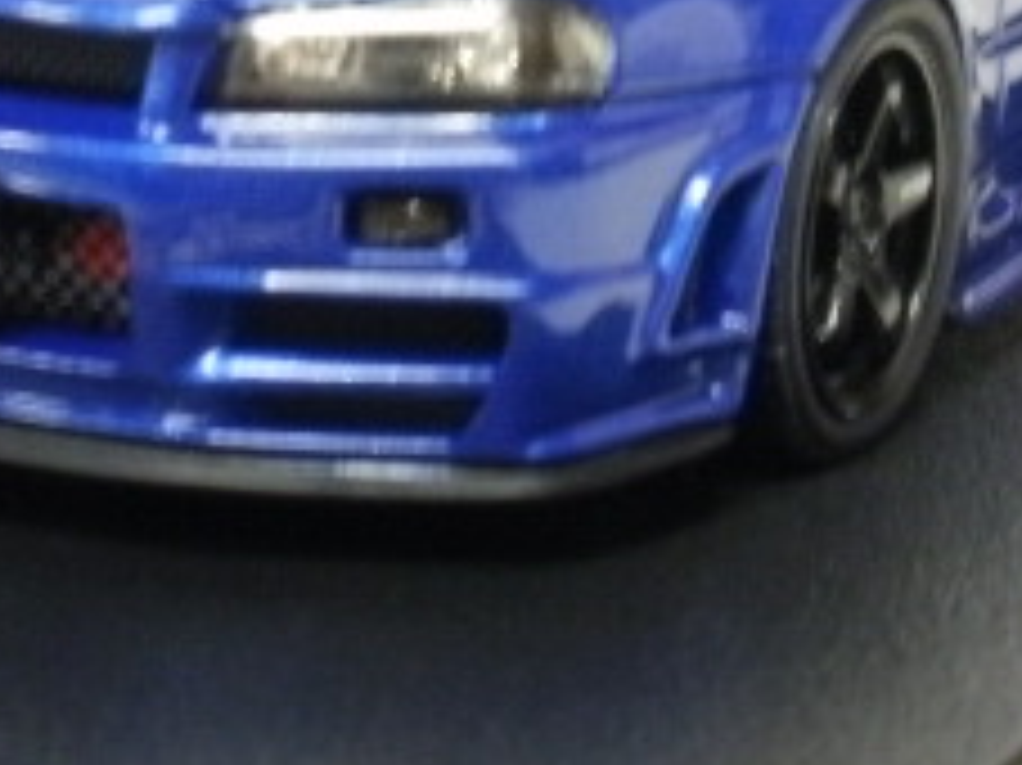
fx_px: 3659
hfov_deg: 15.7
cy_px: -158
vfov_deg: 11.7
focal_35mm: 124
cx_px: 144
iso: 125
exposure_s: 1/2
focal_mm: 7.7
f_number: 4
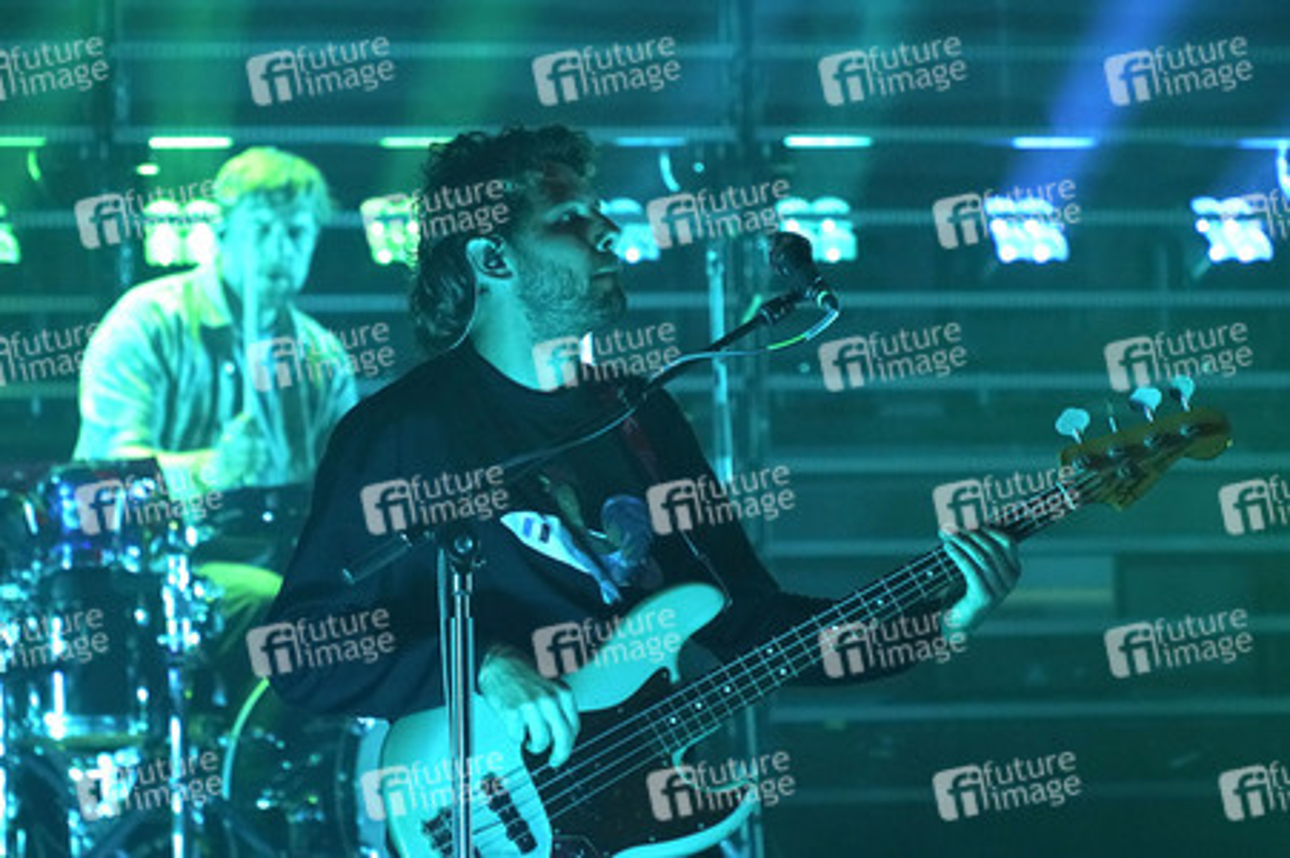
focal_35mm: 200
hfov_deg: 10.3
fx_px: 7161
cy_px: 429
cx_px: 645
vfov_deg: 6.9
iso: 3200
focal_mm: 200
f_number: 5.6
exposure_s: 1/250
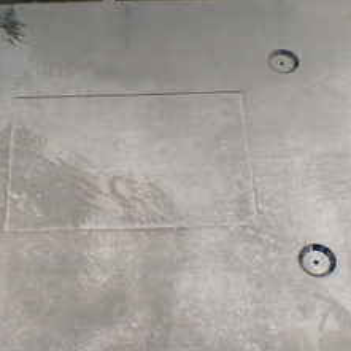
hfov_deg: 23.9
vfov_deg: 24.0
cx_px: 119
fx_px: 826
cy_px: 165
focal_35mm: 72
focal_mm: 5.4
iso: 250
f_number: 2.3
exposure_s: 1/125
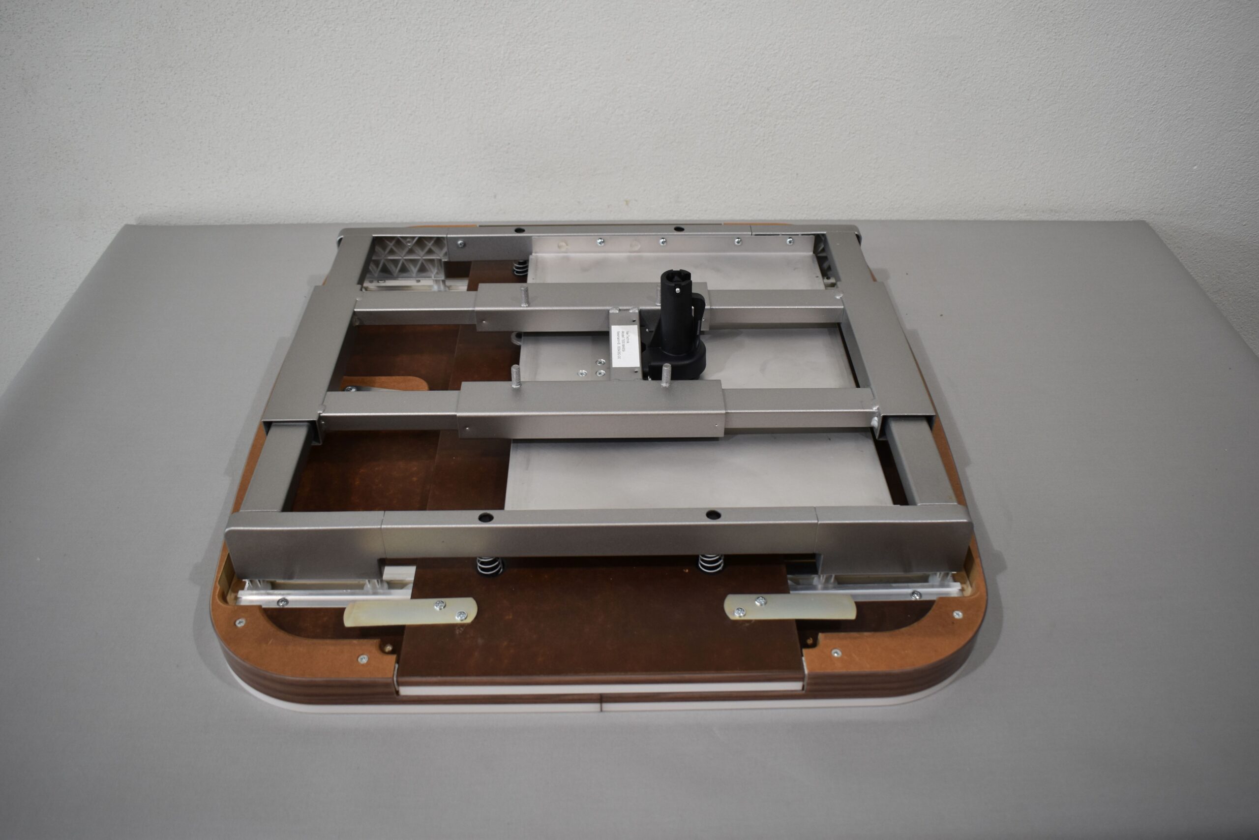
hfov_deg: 61.9
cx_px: 630
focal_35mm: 30
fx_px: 1049
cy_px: 420
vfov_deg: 43.6
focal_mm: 20
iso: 450
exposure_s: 1/250
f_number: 3.8
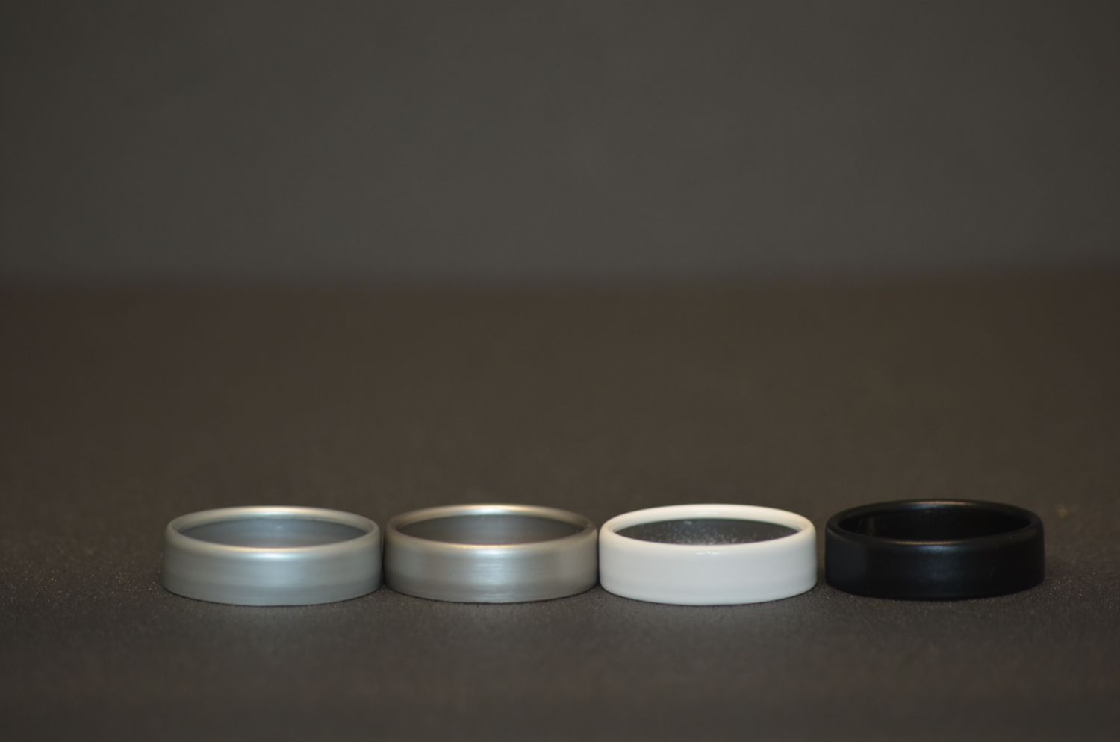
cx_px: 560
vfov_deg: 6.8
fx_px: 6288
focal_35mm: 202
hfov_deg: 10.2
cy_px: 371
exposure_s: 1/60
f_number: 4.5
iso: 360
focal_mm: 135
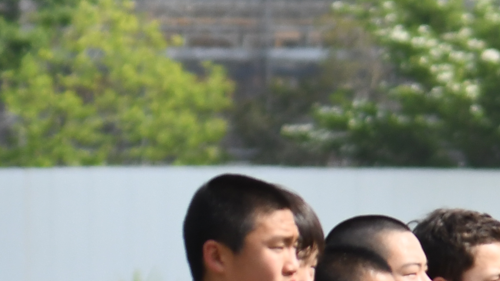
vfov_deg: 1.1
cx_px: 965
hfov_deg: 1.9
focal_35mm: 1135
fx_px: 15047
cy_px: 482
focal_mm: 175
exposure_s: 1/2000
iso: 640
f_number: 5.3
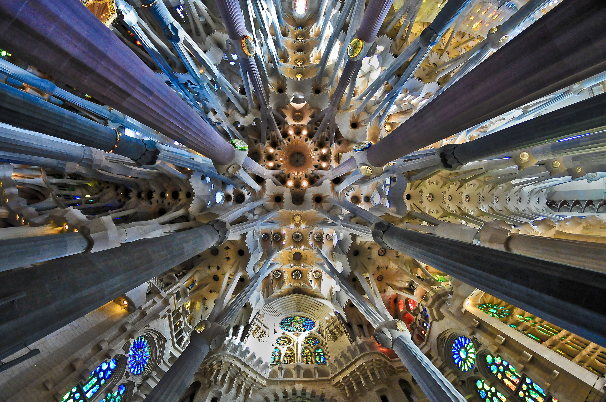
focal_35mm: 12
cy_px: 201
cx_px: 303
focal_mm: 8
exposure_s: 1/100
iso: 1000
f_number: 4
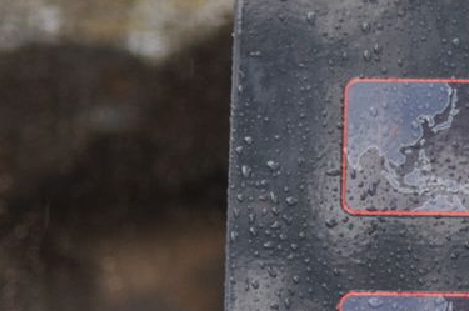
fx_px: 3734
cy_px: 132
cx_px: 618
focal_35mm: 287
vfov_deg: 4.8
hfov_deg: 7.1
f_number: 4.5
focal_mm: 70
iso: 400
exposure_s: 1/320
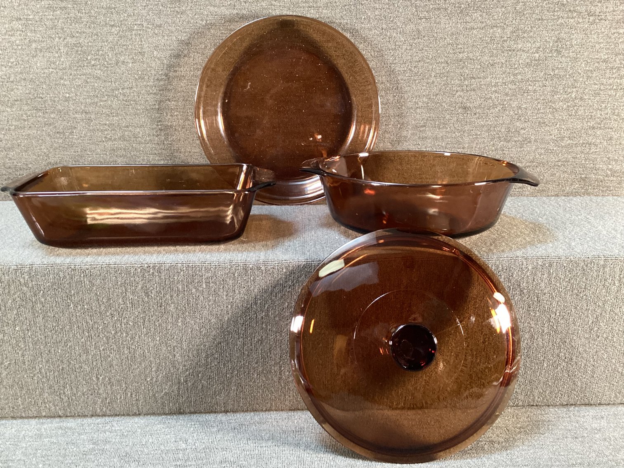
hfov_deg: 58.3
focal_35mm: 31
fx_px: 559
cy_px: 234
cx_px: 312
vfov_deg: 45.4
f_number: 2.4
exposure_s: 1/50
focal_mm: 3.3
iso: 320
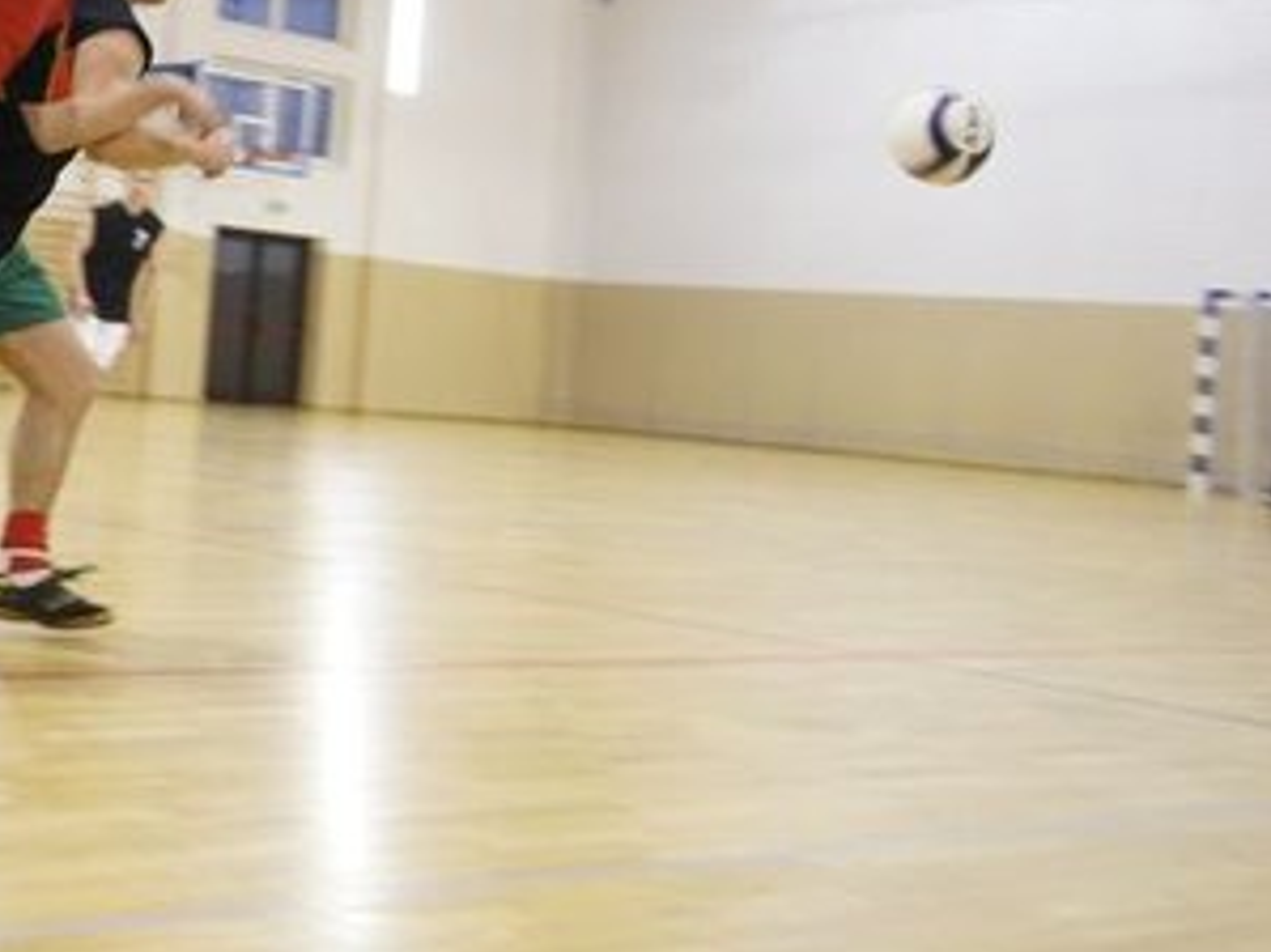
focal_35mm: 69
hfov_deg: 26.2
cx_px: -85
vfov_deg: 21.1
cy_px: 221
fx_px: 2532
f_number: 3.5
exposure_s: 1/125
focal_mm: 22
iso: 3200
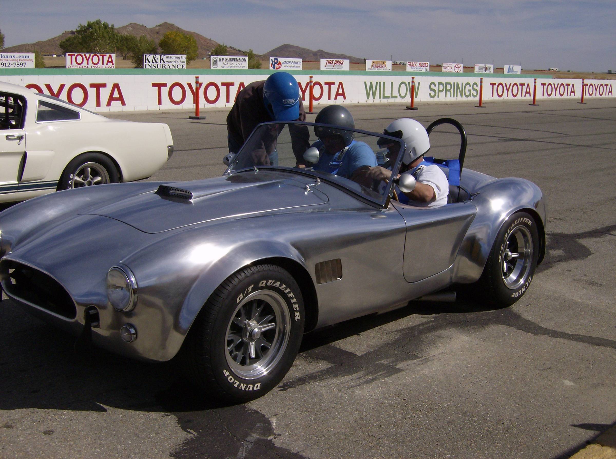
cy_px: 230
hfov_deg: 41.3
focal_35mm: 46
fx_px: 817
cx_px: 308
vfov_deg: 31.4
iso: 100
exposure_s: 1/1845
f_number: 5.1
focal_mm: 7.7
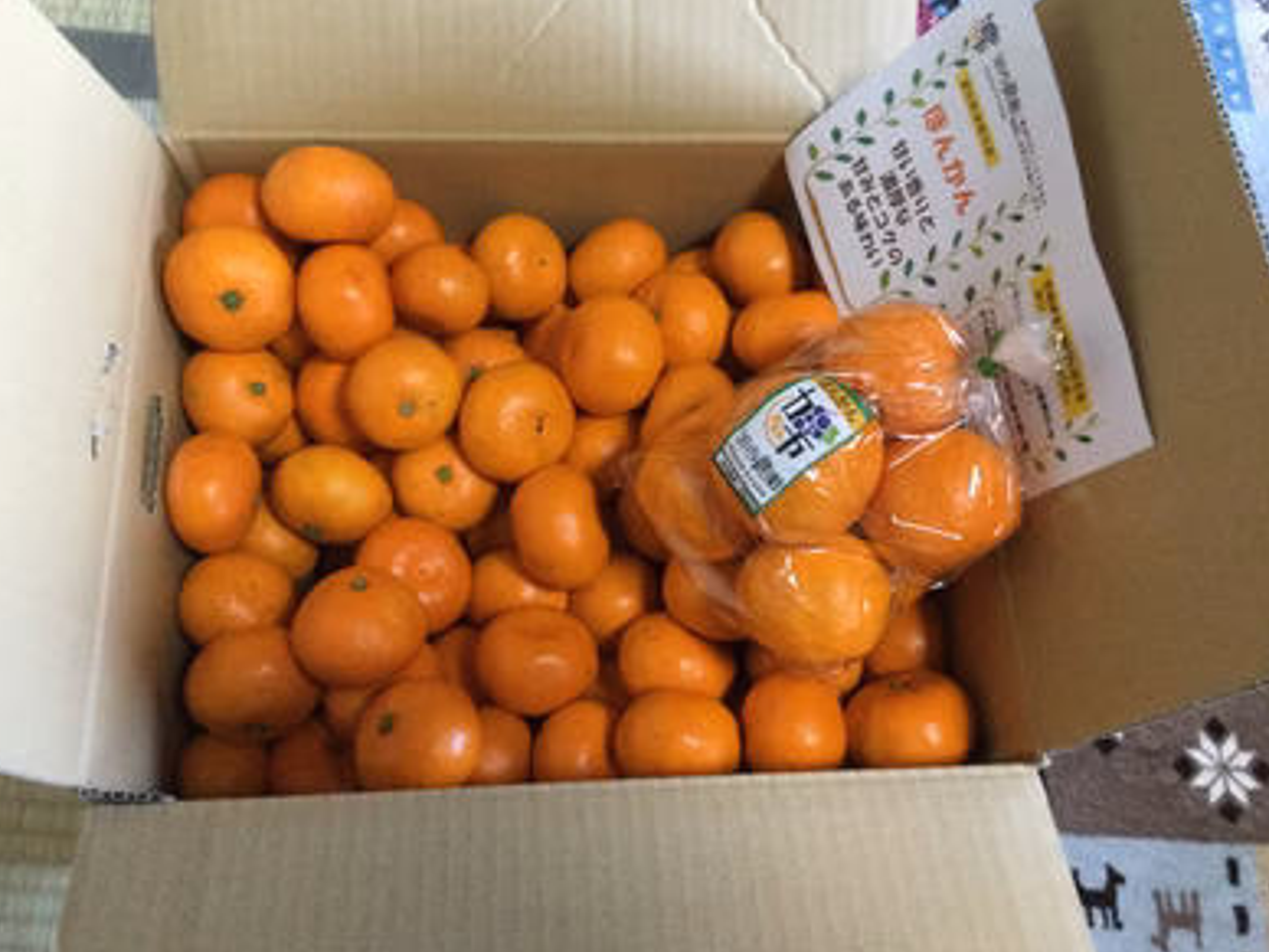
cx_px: 628
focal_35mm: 32
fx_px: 1173
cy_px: 481
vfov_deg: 44.2
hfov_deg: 56.8
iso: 250
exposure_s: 1/15
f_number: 2.4
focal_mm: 3.3
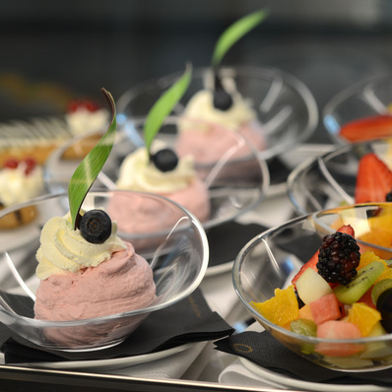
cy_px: 196
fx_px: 1396
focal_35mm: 109
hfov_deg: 16.0
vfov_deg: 16.0
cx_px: 226
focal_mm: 85
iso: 400
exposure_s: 1/125
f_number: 4
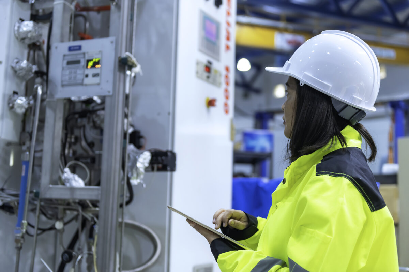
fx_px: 545
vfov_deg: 28.0
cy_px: 136
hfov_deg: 41.1
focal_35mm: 48
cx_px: 204
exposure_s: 1/100
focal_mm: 48
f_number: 2.8
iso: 1000
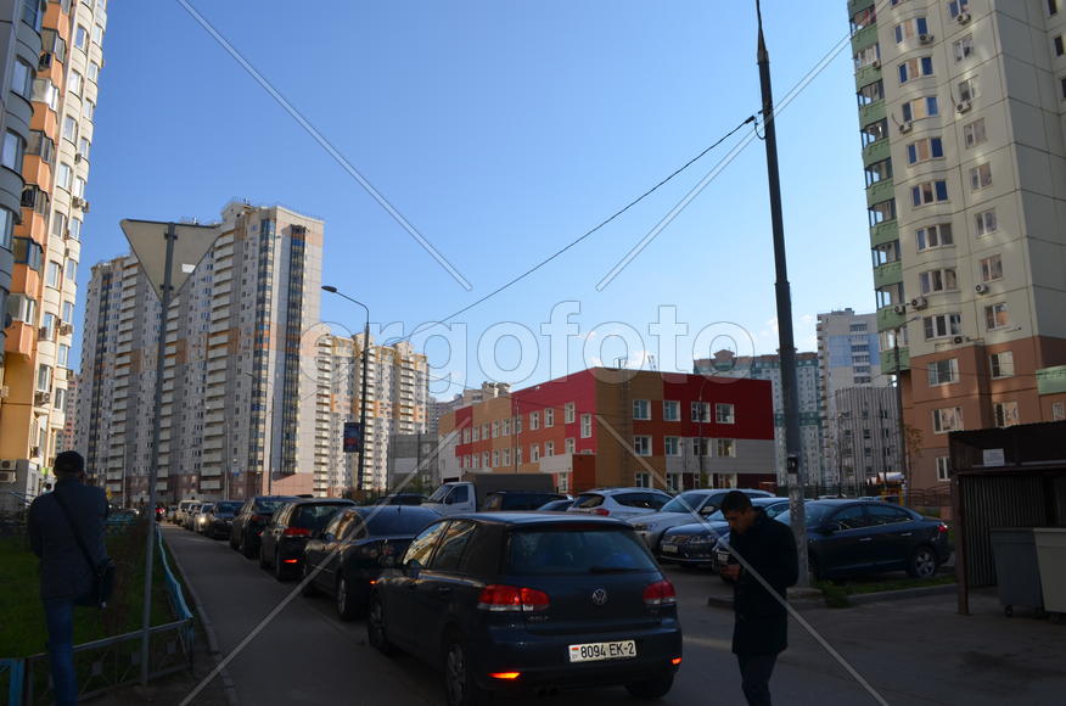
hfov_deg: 67.5
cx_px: 533
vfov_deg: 47.7
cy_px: 353
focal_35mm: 27
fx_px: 798
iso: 100
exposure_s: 1/200
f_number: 9
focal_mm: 18
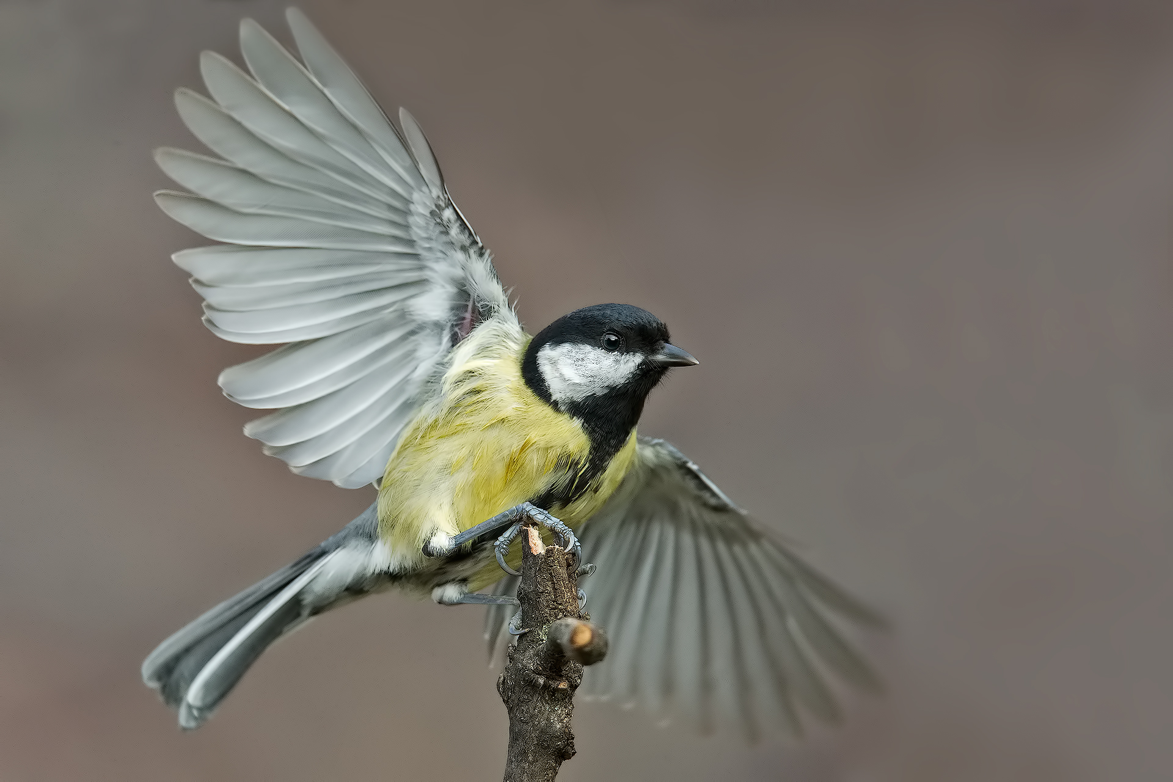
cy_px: 391
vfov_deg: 2.3
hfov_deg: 3.4
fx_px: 19548
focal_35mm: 600
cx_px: 586
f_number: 8
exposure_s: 1/2000
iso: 5000
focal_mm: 600
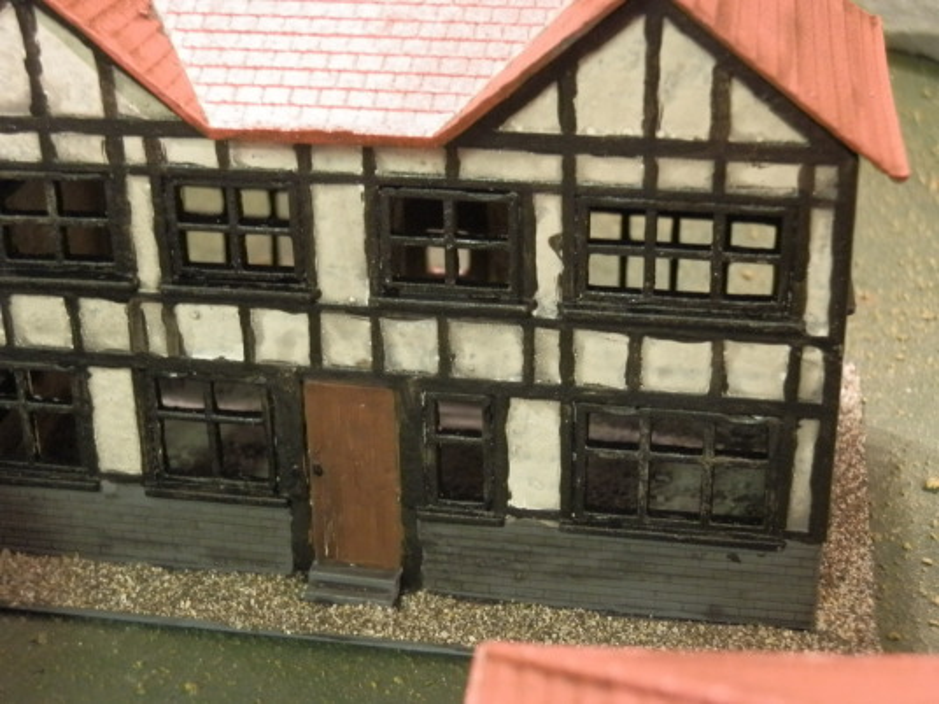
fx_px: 1655
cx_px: 470
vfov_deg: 24.0
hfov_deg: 31.7
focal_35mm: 61
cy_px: 352
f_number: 3.7
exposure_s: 1/8
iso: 400
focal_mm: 10.99
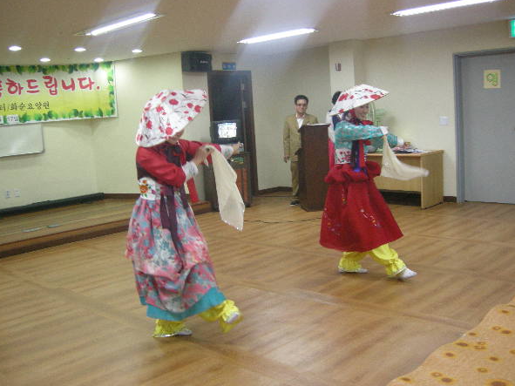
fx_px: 580
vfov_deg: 36.8
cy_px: 205
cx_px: 272
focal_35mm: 39
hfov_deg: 47.8
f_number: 2.7
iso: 349
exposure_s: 1/62
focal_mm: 7.5
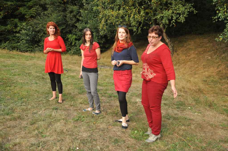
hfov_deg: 57.3
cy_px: 76
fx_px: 209
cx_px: 114
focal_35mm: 33
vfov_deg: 39.9
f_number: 3.8
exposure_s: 1/4000
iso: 1250
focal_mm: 22
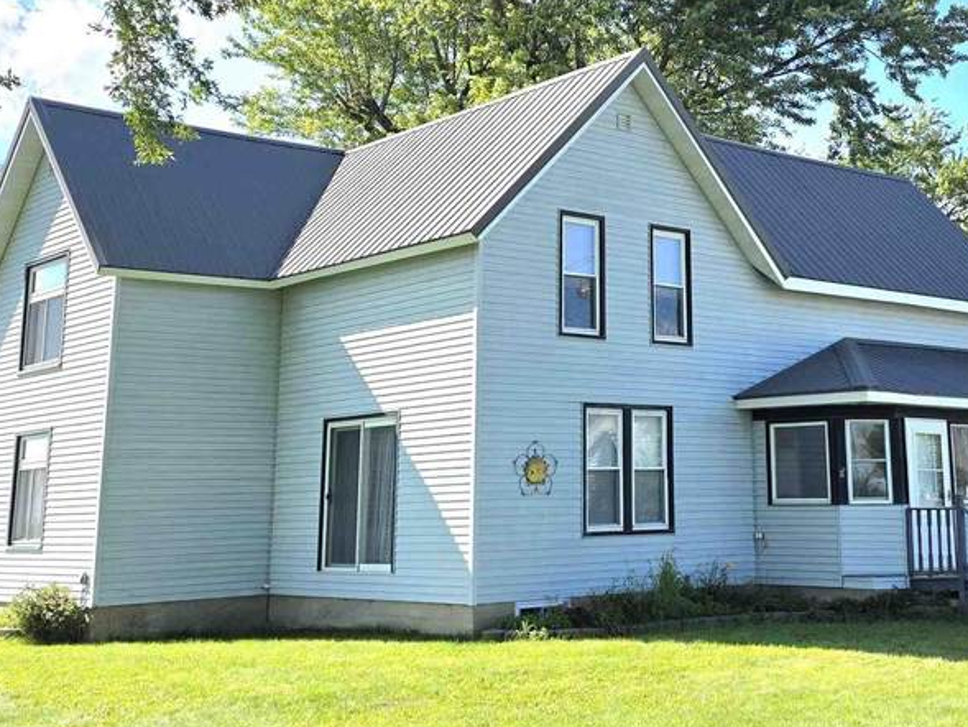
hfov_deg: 37.6
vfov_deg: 28.6
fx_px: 1398
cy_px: 168
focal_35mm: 50
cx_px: 674
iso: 80
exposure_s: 1/10000
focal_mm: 6.3
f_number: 1.7
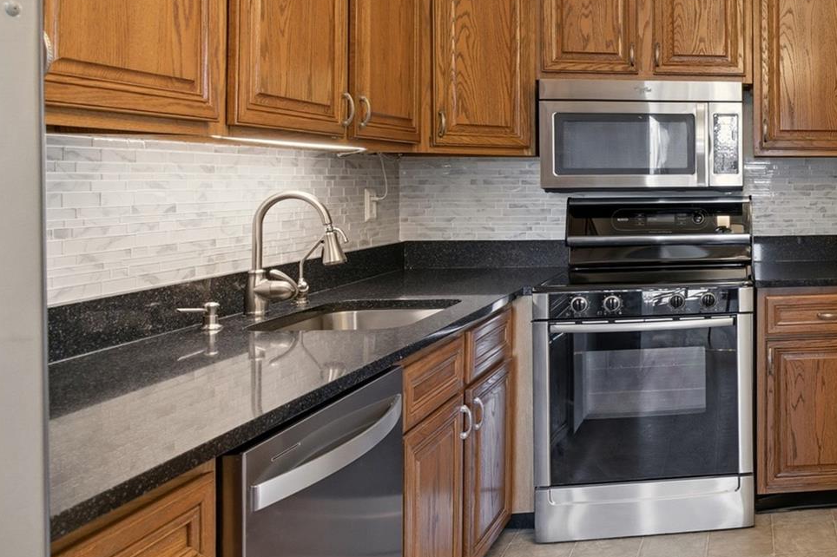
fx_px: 790
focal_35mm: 34
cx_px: 880
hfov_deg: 44.9
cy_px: 177
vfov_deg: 38.3
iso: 250
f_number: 9
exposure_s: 1/25
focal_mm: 16
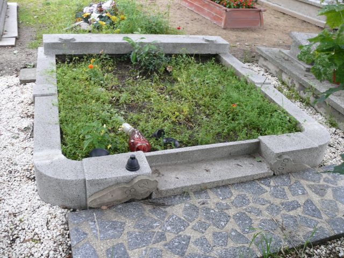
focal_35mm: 35
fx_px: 348
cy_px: 129
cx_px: 172
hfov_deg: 52.6
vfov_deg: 40.7
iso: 100
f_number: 2.8
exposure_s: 1/60
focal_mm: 7.4
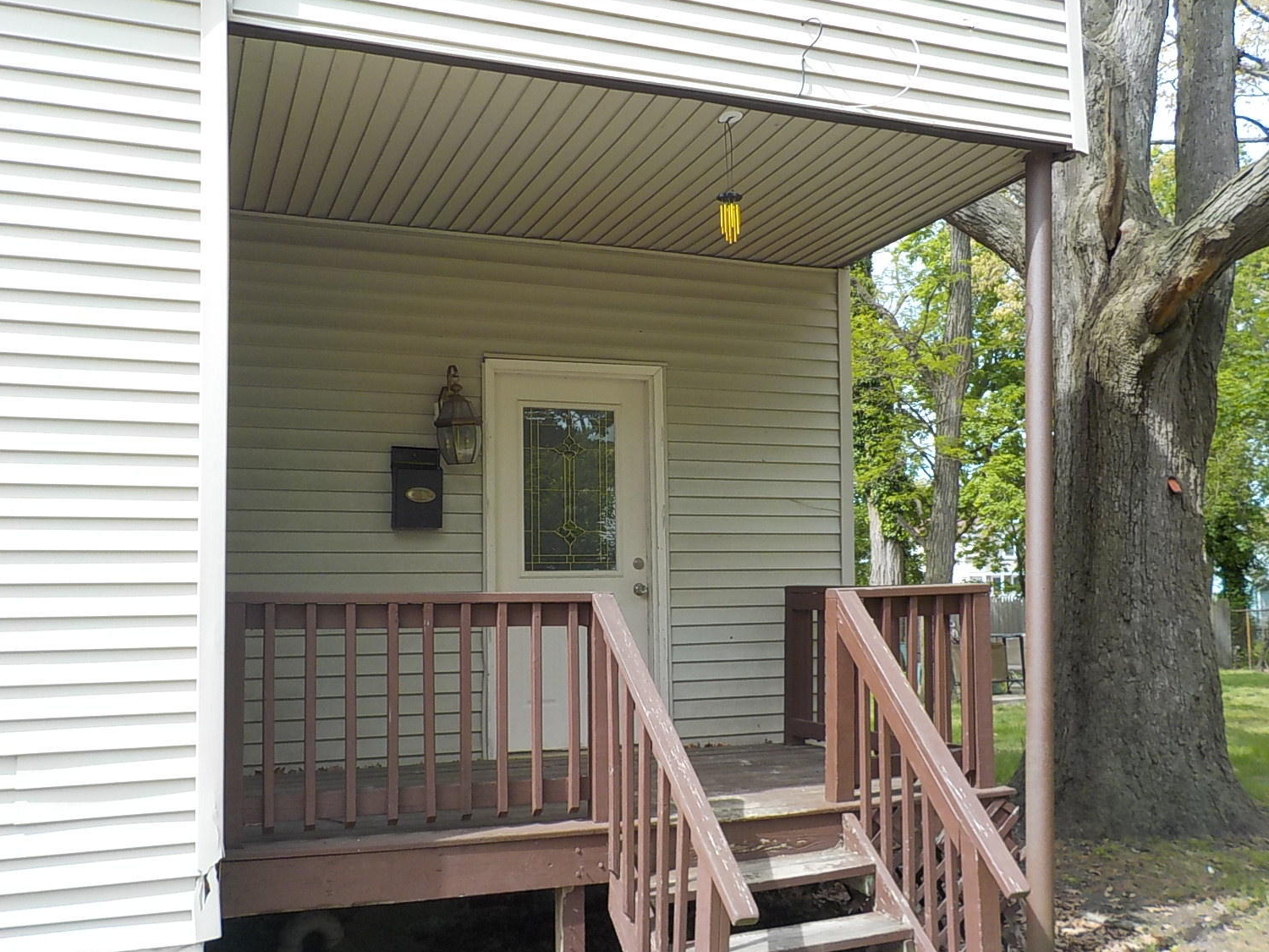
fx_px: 1173
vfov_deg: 44.2
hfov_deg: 56.8
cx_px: 640
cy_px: 496
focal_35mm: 32
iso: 125
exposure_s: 1/320
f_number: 3.3
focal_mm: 4.1
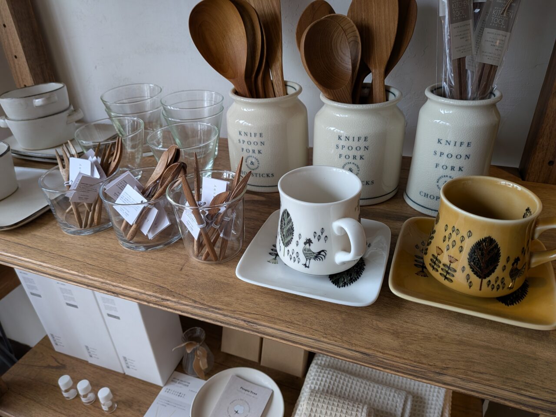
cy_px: 208
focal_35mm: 24
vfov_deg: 56.8
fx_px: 385
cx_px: 278
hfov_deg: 71.6
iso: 28
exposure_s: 1/120
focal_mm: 4.53
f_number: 1.7
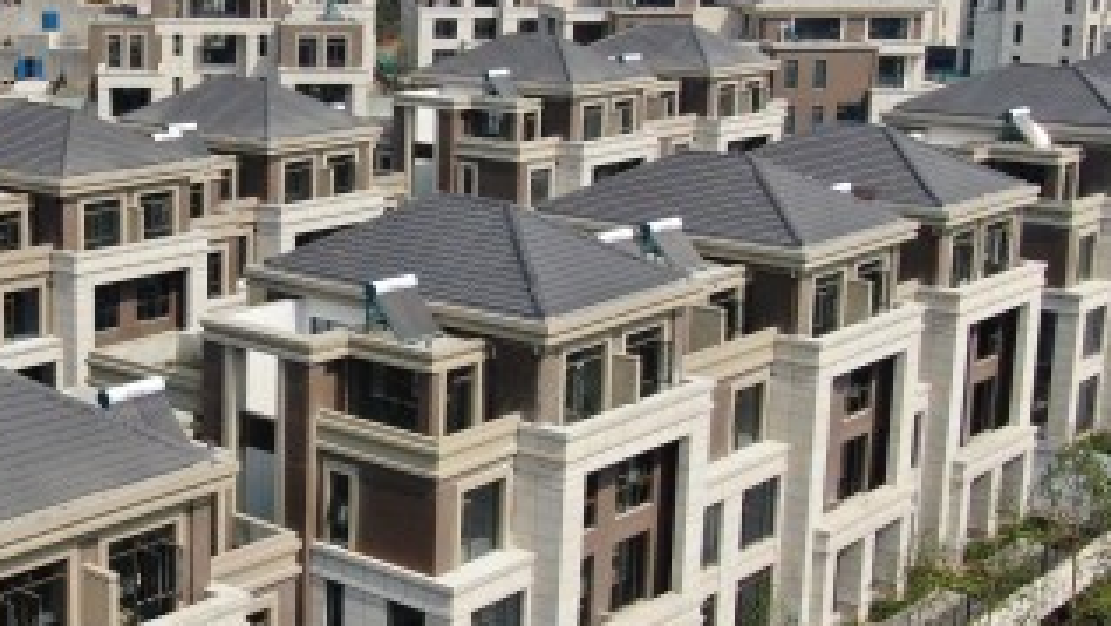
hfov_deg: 31.4
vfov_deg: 18.8
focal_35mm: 64
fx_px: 1886
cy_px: 250
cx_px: 123
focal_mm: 5
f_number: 3
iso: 100
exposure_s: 1/1000
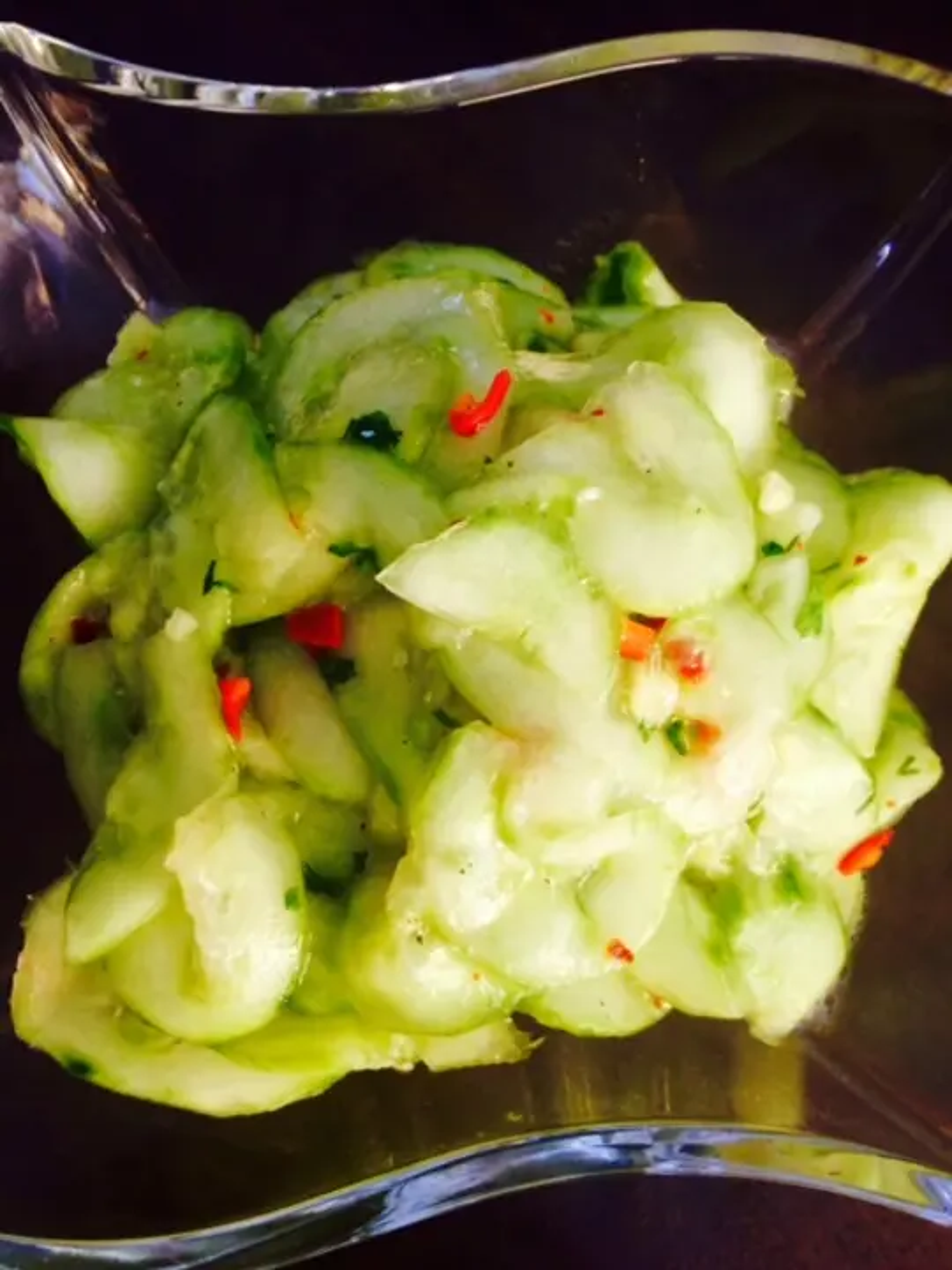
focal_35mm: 29
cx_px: 476
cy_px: 635
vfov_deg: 61.7
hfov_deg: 48.2
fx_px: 1063
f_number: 2.2
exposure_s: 1/30
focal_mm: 4.15
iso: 100
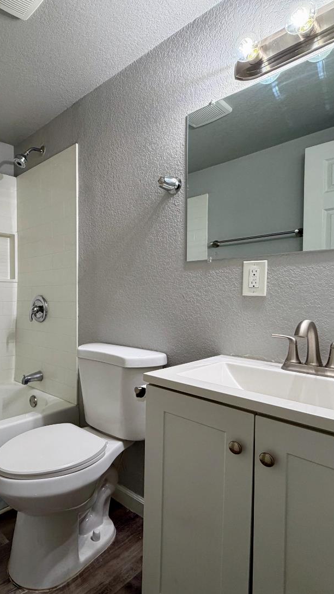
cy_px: 303
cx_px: 70
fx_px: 330
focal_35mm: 21
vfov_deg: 83.8
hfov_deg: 50.6
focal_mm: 2.22
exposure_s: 1/60
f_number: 2.2
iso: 160
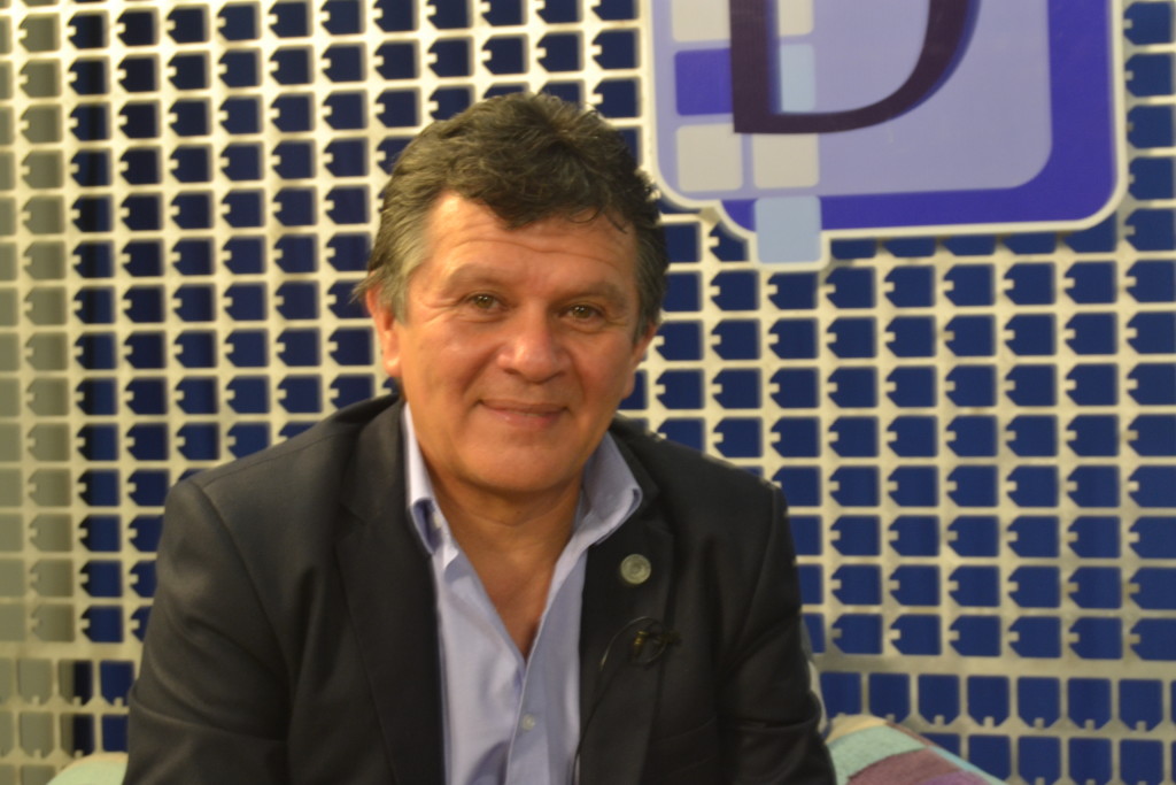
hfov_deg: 27.0
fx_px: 2450
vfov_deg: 18.2
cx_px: 588
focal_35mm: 75
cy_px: 392
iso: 800
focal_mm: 50
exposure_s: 1/13
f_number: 10
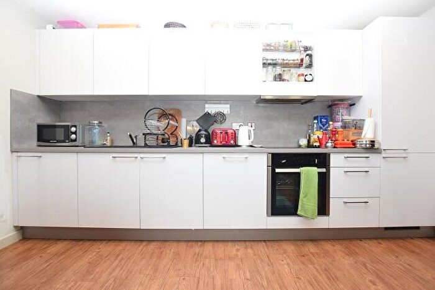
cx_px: 218
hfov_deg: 100.4
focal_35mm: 15
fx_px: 181
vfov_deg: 77.3
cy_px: 145
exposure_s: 1/100
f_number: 5
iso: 800
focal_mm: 10
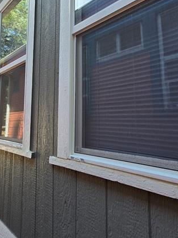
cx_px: 77
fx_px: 165
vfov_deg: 70.9
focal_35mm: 24
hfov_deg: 56.6
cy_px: 96
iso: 50
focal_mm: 2.2
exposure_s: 1/147
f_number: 2.2
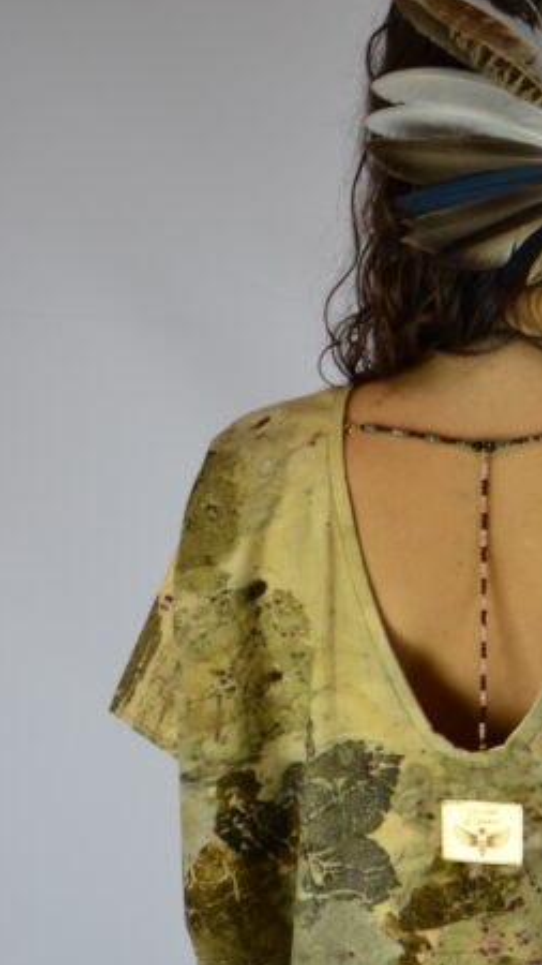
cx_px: 568
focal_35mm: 110
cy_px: 635
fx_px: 2813
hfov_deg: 10.9
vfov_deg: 19.4
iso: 100
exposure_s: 1/125
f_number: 1.8
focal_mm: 35
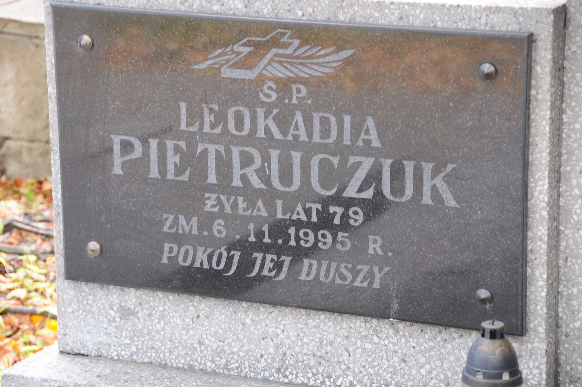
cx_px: 291
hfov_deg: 14.4
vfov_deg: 9.6
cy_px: 194
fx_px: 2301
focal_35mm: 142
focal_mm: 95
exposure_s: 1/100
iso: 500
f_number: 7.1
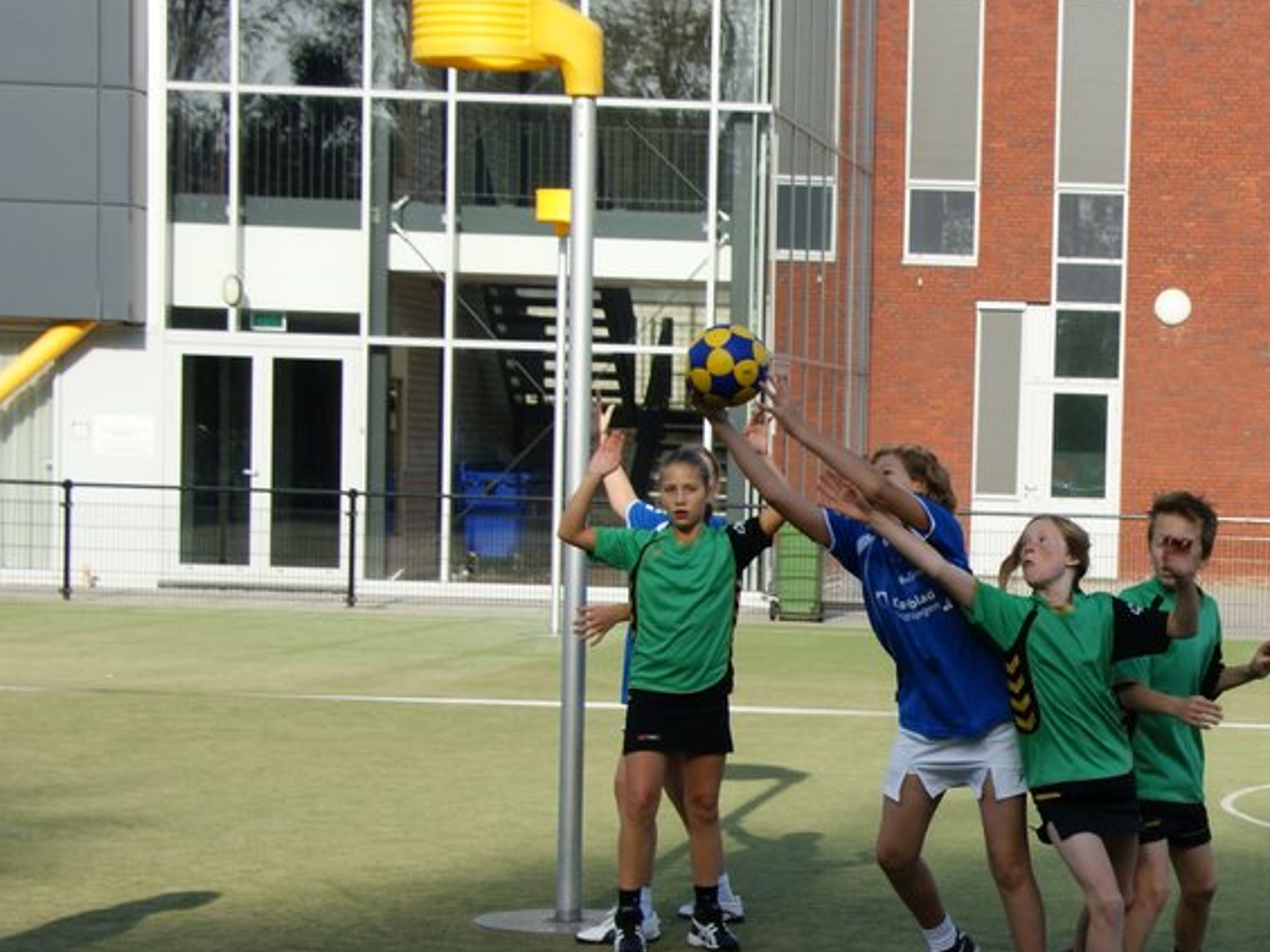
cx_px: 1277
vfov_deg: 16.0
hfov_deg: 20.6
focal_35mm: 92
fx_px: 3375
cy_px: 640
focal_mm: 30
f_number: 7.1
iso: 200
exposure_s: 1/400
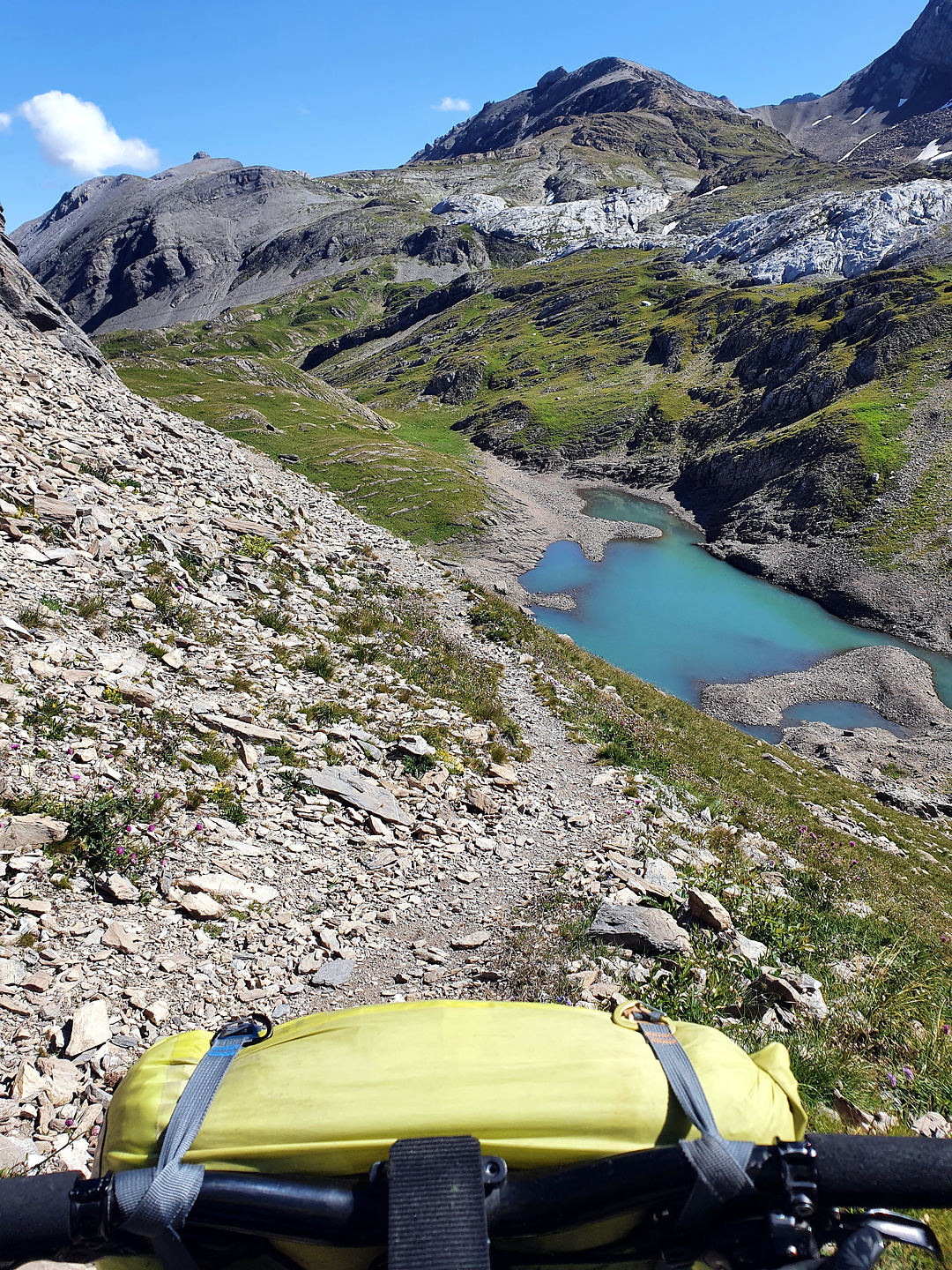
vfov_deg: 67.3
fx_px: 953
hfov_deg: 53.1
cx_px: 476
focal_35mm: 26
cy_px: 635
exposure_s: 1/1316
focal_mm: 4.32
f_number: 2.4
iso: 50
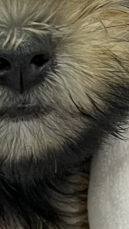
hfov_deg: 6.9
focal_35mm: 177
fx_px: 1075
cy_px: 125
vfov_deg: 12.2
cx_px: 83
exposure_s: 1/60
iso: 80
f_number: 1.6
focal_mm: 5.1
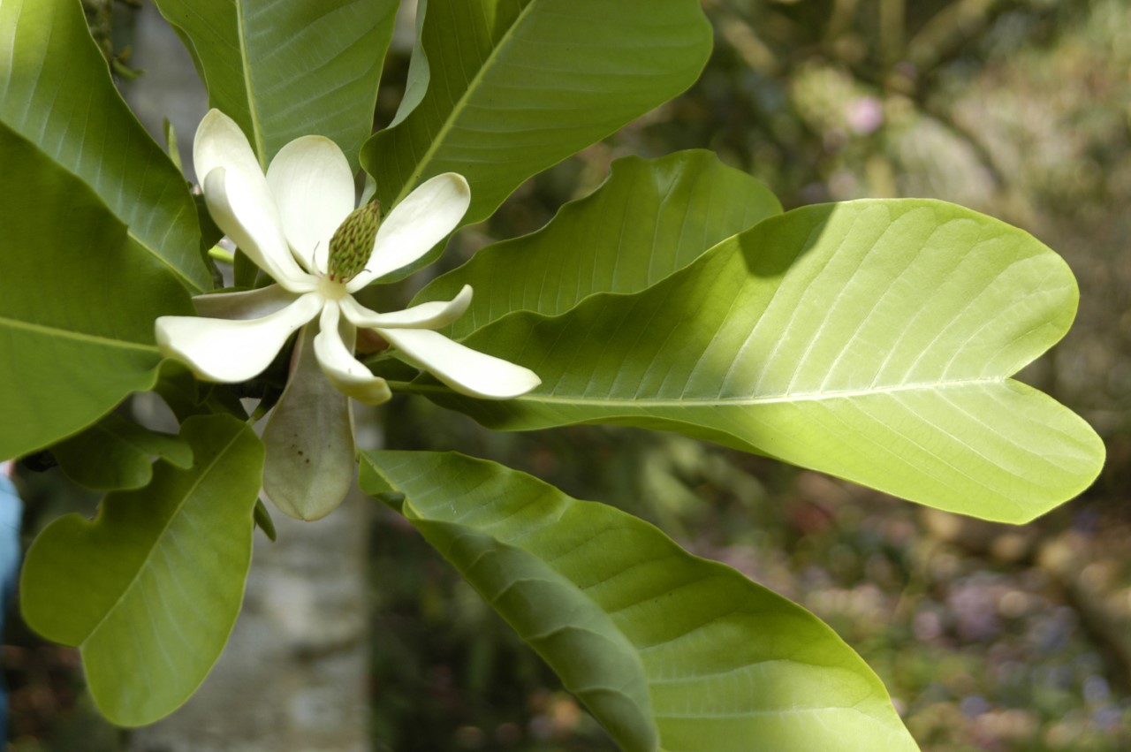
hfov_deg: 20.9
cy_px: 376
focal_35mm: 98
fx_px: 3060
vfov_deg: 14.0
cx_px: 566
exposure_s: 1/250
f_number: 5
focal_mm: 65
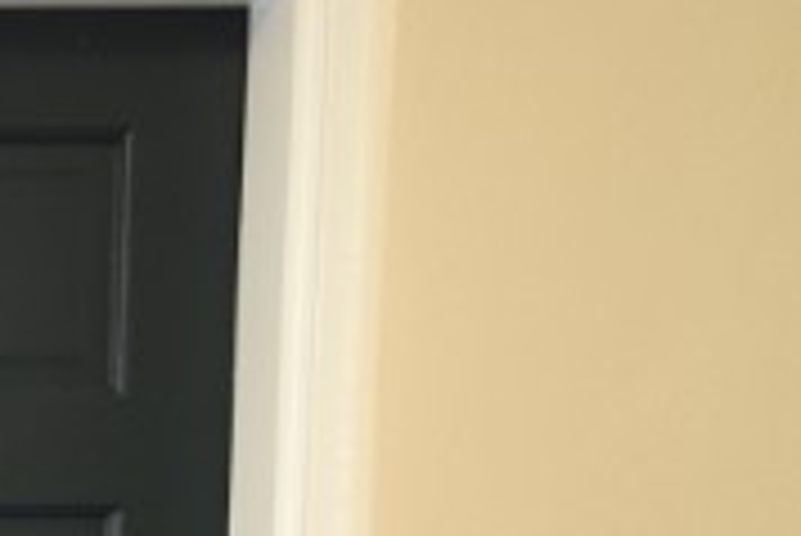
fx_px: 2160
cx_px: -396
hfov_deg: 18.6
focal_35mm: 97
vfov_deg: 13.1
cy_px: 896
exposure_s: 1/20
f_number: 3.5
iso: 800
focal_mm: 10
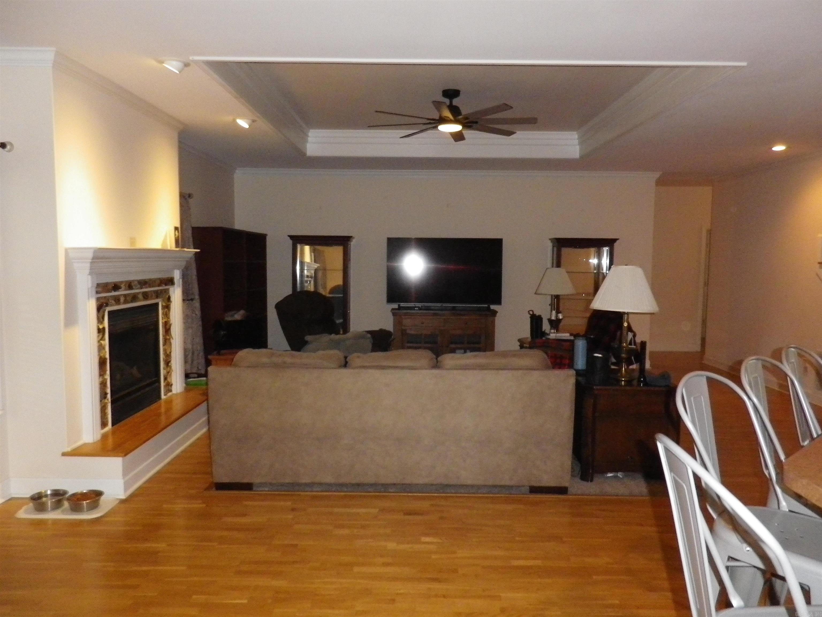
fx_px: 594
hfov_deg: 69.4
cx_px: 411
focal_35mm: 25
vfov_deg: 54.9
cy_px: 308
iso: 500
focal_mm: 4.5
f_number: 3.5
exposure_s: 1/50
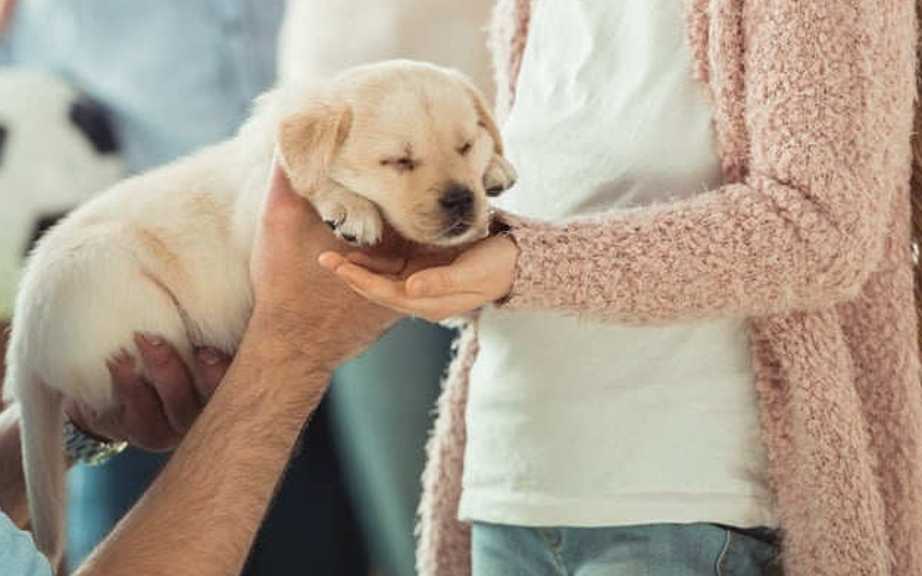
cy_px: 242
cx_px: 300
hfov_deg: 8.2
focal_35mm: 256
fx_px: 6433
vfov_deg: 5.1
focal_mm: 175
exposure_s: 1/250
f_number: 4
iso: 320
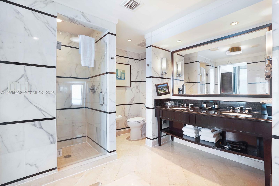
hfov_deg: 96.7
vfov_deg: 73.8
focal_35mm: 16
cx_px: 140
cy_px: 93
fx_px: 124
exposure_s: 1/160
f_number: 4.5
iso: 400
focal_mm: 16
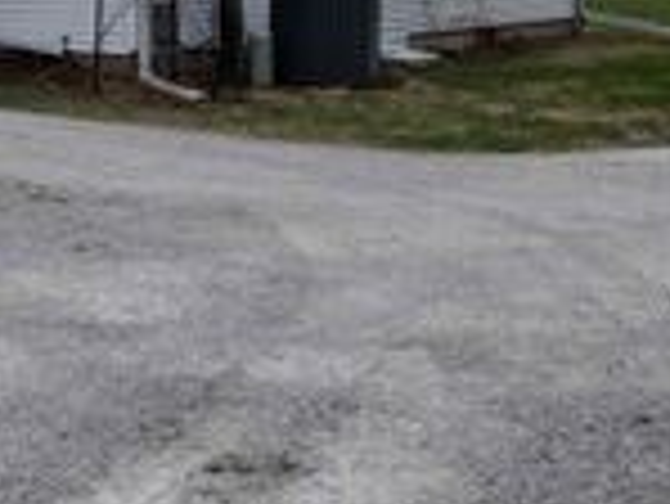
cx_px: -175
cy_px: -61
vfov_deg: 16.5
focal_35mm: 87
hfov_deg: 20.7
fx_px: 1685
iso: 20
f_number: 1.8
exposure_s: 1/794
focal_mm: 3.98
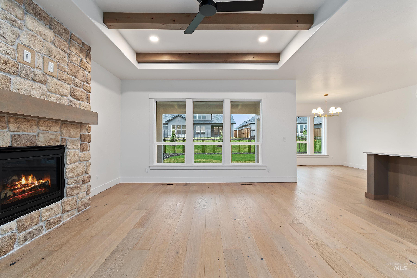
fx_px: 174
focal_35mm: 15
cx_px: 208
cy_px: 139
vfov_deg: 77.3
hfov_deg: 100.4
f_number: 6.3
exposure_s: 1/2
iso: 320
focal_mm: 10
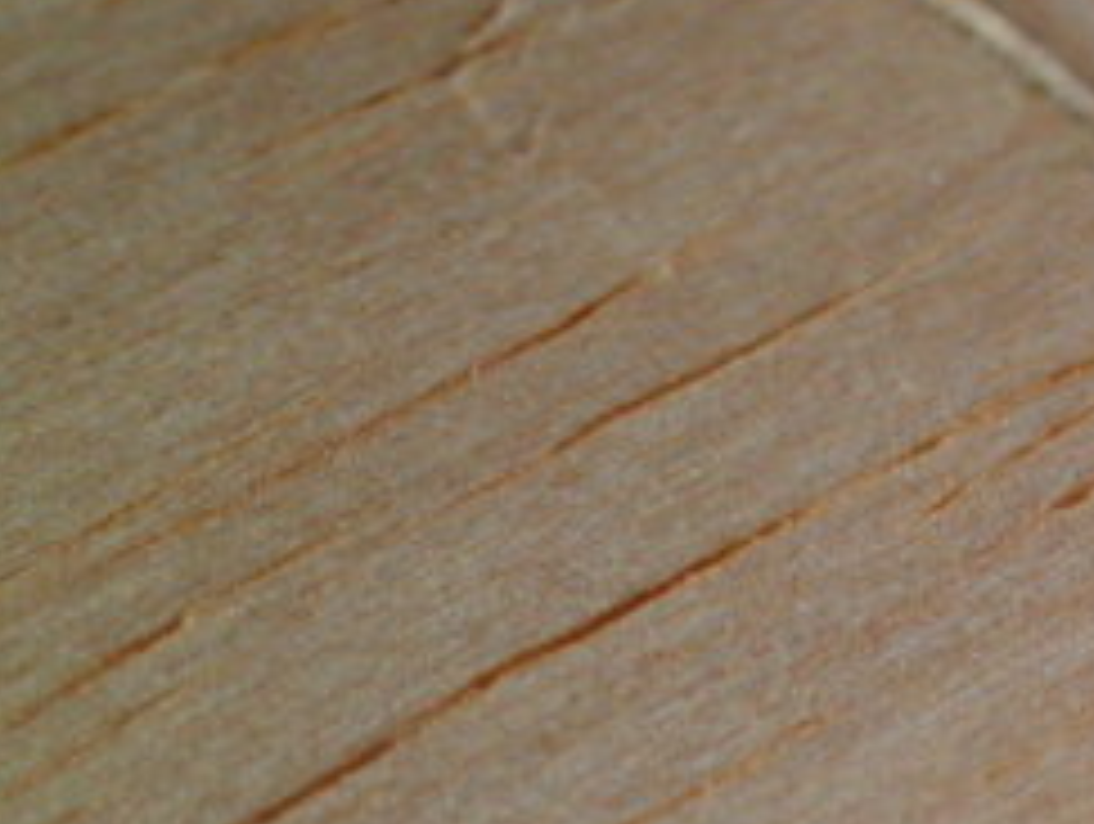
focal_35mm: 139
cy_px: 860
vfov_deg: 10.6
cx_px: 1585
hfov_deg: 13.4
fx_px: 4399
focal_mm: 8.3
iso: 160
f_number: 3.4
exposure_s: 1/30
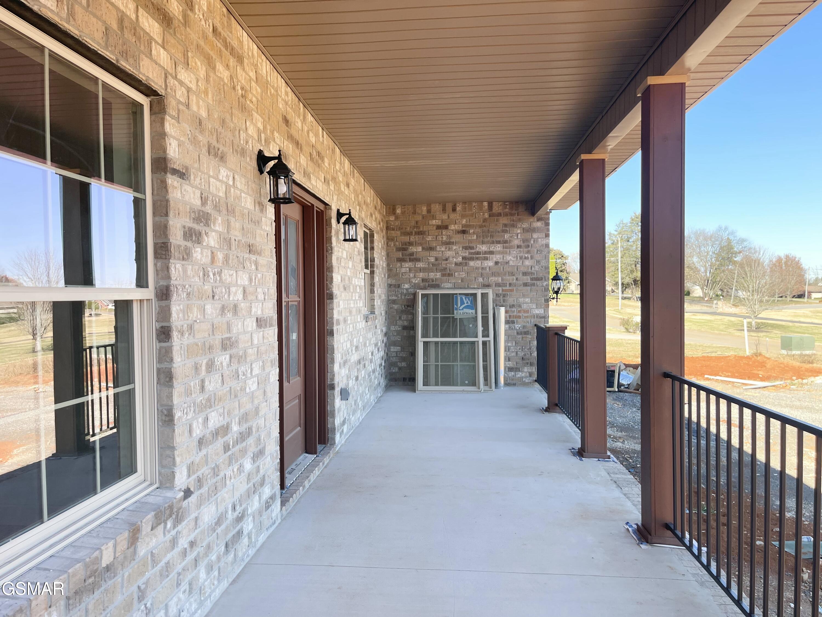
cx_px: 411
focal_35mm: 25
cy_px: 308
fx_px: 594
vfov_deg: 54.9
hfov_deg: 69.4
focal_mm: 5.1
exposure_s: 1/581
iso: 32
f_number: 1.6
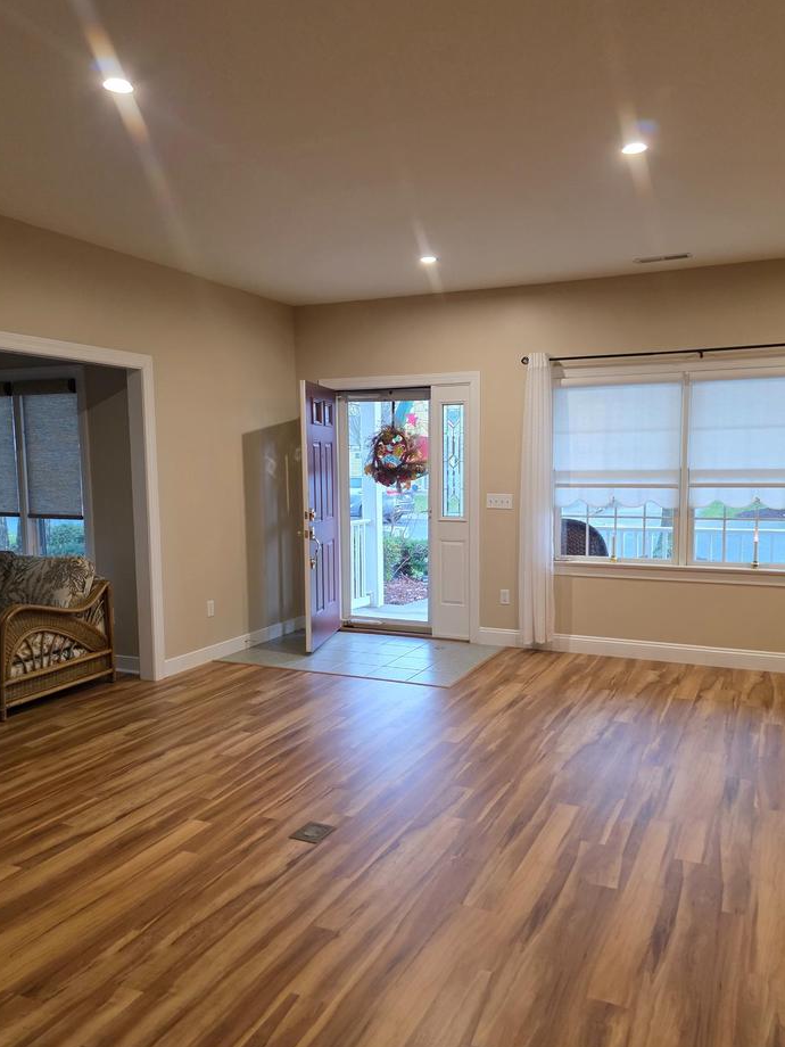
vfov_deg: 65.3
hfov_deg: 51.3
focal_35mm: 27
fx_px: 816
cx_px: 411
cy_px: 558
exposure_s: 1/120
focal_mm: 6.3
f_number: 1.7
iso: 500
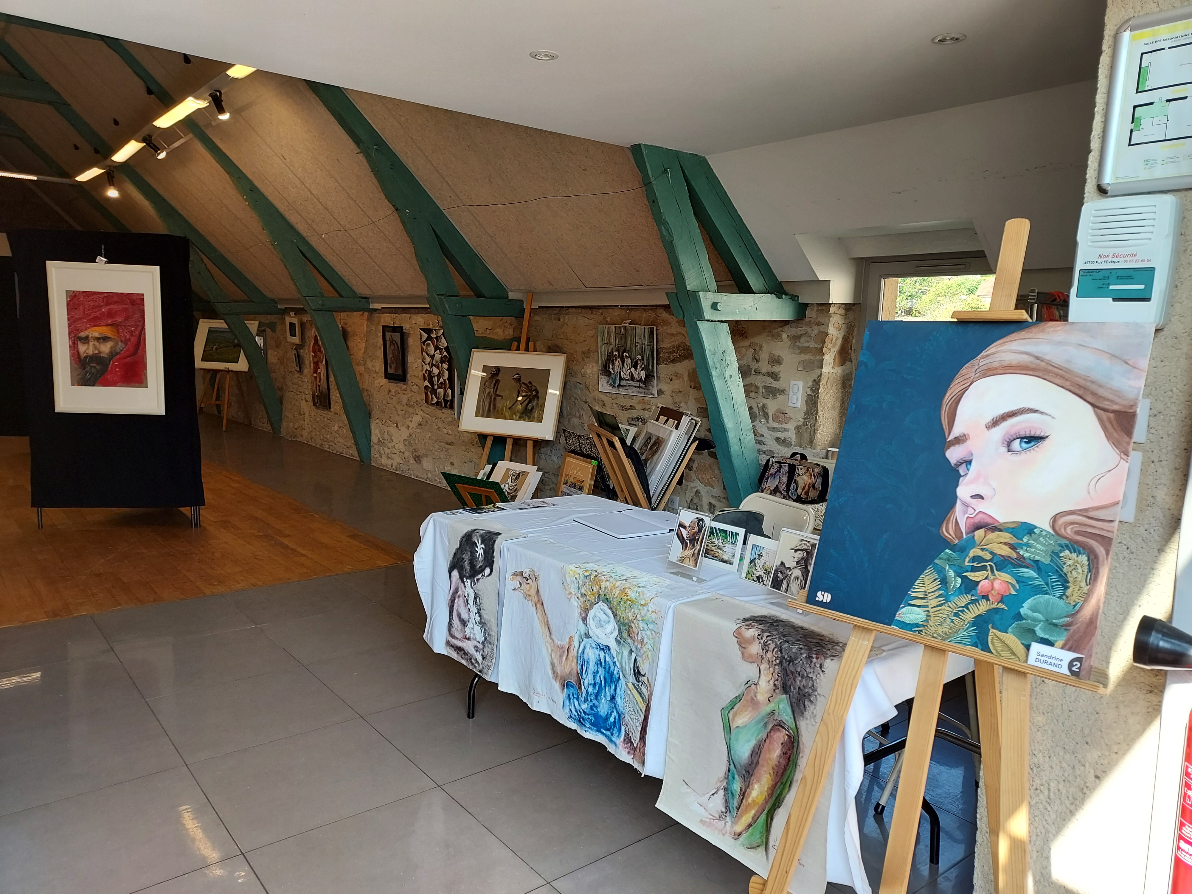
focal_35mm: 24
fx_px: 826
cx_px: 596
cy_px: 447
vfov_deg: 56.8
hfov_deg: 71.6
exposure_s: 1/100
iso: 64
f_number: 1.8
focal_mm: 4.6
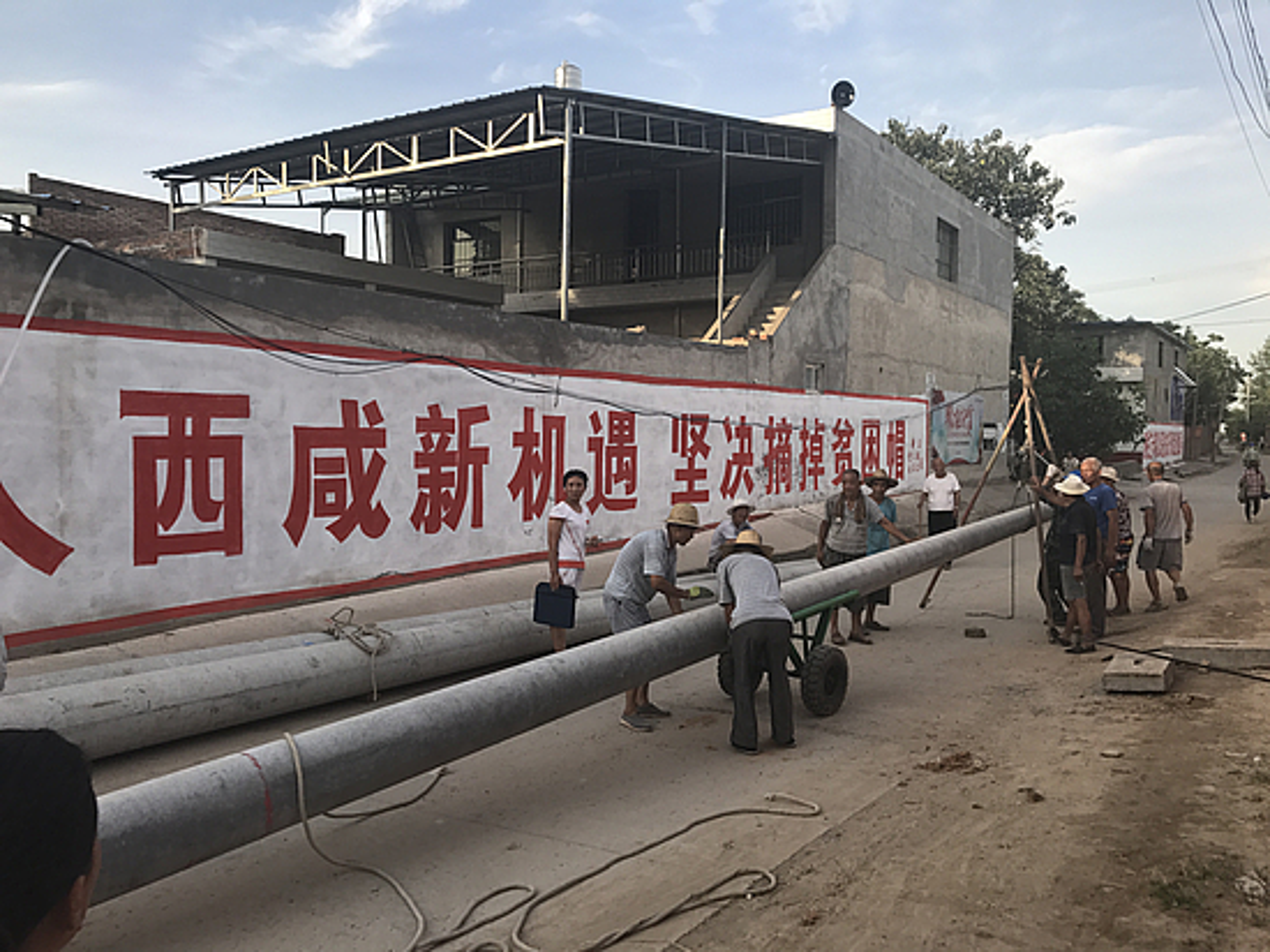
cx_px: 635
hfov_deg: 63.5
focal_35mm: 28
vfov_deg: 49.7
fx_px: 1027
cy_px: 476
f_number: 1.8
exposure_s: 1/610
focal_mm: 3.99
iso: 20
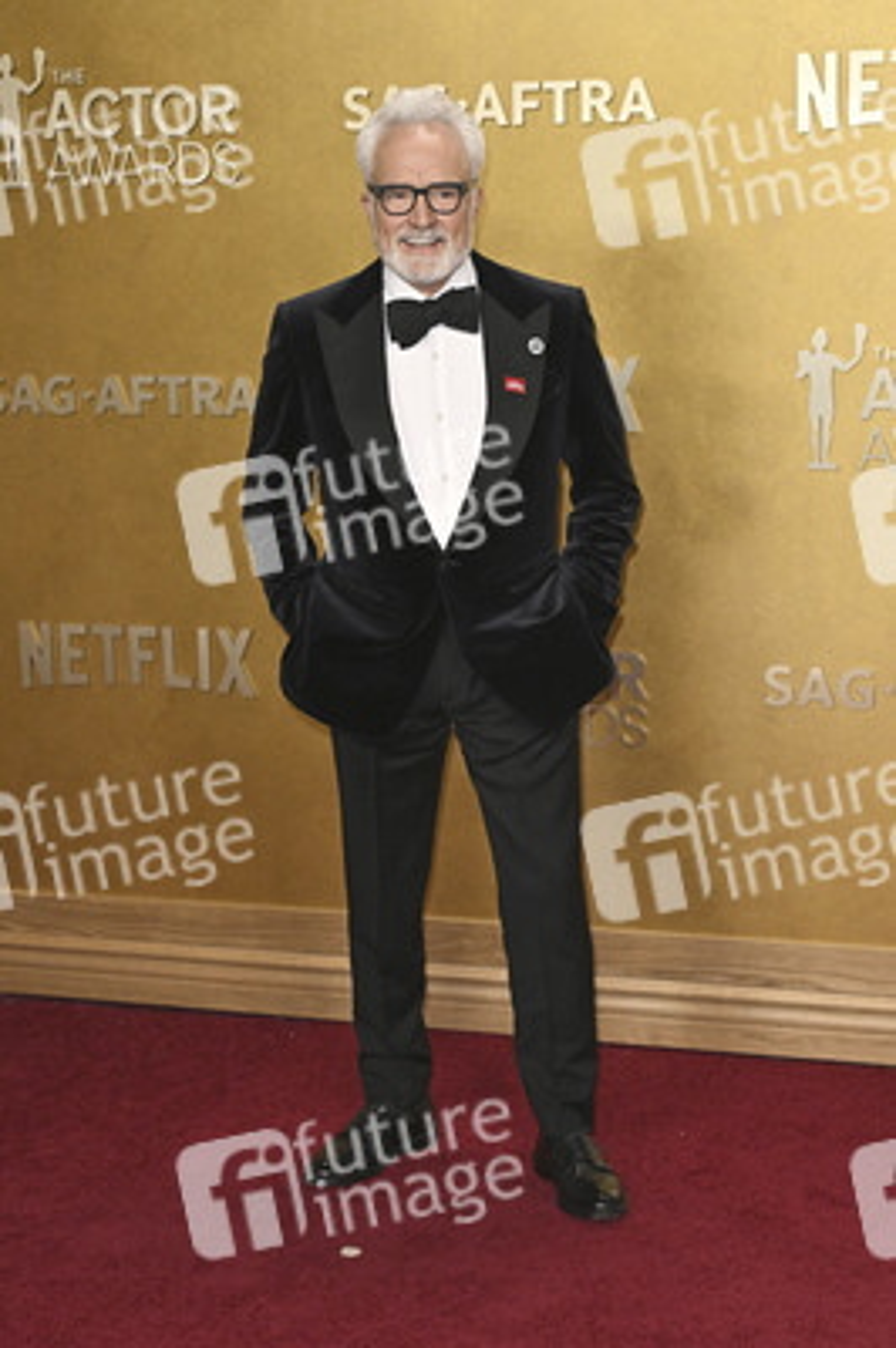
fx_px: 1945
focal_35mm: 52
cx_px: 448
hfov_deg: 25.9
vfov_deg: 38.2
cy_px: 674
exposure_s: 1/320
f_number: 5.6
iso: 2500
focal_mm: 52
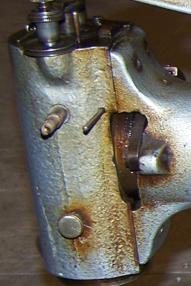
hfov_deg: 7.4
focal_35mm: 165
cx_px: 571
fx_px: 1314
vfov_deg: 12.4
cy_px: 260
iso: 80
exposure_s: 1/60
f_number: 2.8
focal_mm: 6.3
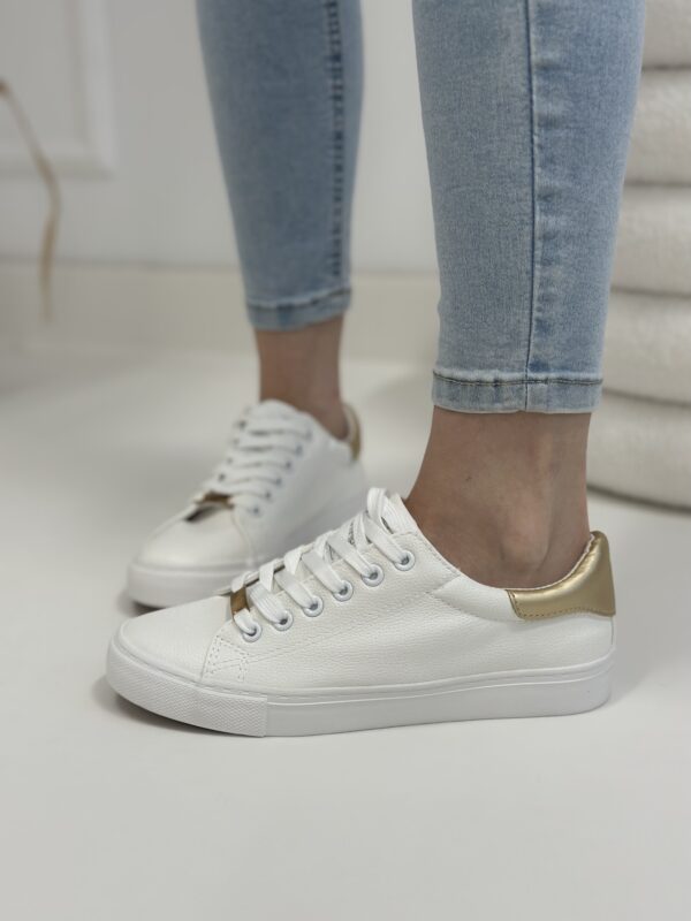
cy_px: 460
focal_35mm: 48
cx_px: 346
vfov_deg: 39.7
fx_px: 1278
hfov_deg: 30.3
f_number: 1.78
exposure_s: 1/100
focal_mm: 6.86
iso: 100
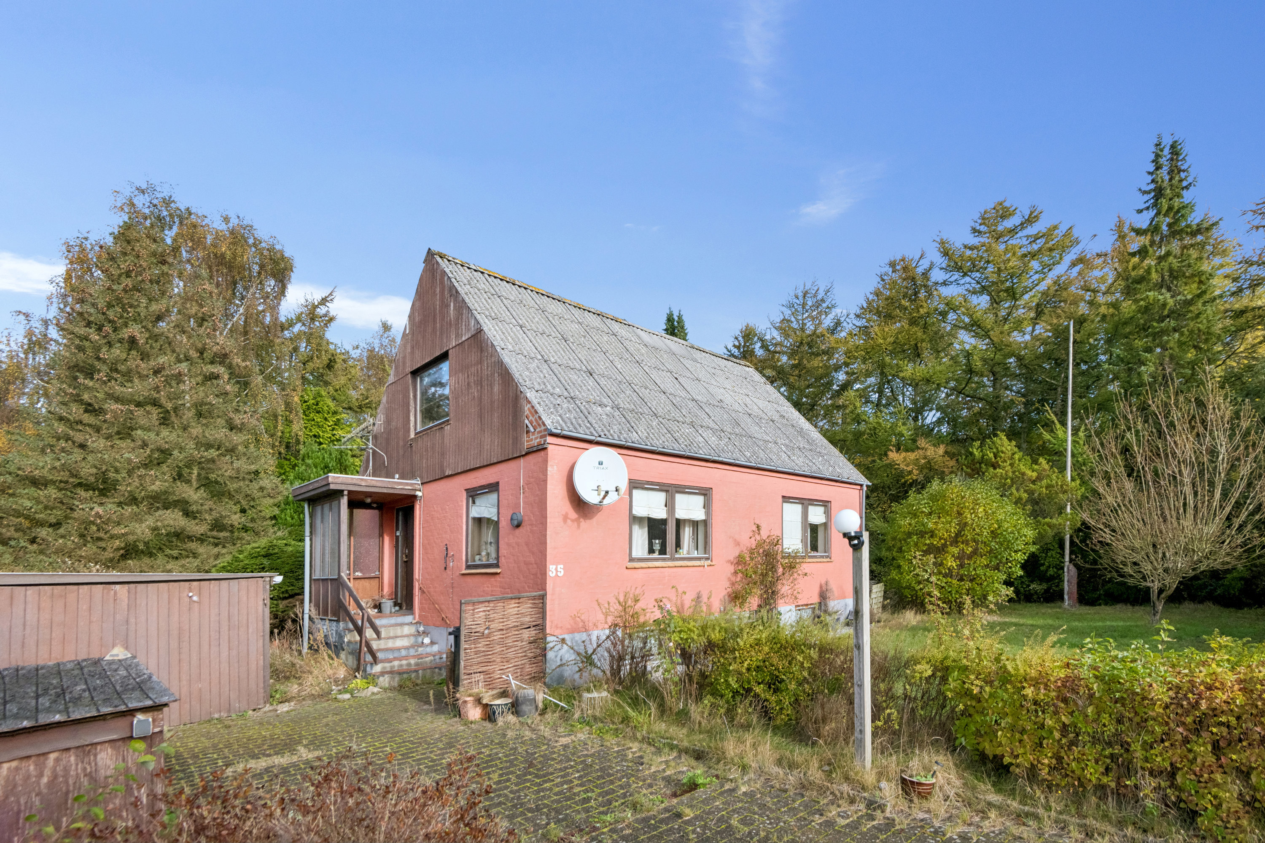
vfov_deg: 73.7
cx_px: 632
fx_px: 562
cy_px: 422
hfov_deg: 96.7
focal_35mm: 16
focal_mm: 16
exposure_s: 1/800
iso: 800
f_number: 11
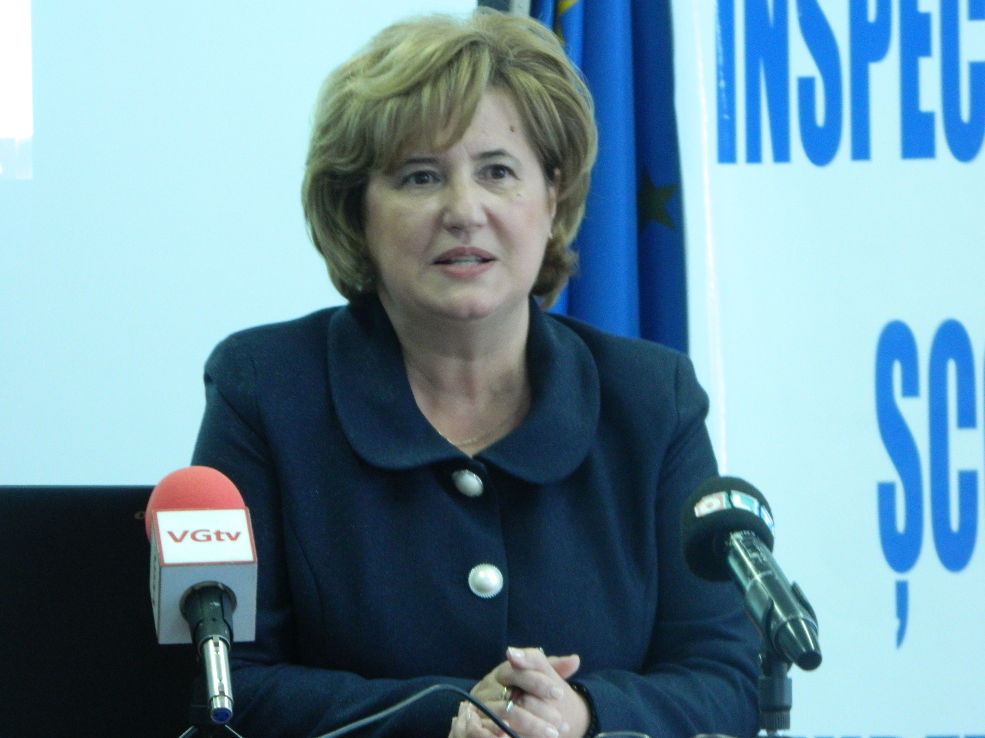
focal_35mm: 278
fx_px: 7911
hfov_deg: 7.1
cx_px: 492
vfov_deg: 5.3
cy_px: 369
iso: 400
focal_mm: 50
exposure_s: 1/13
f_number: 5.6
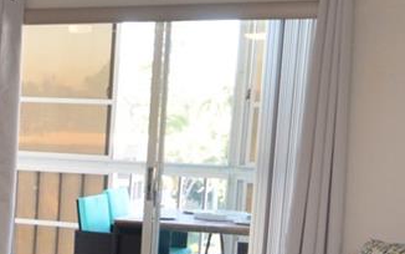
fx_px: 994
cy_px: 297
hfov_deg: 21.0
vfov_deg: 14.1
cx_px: -121
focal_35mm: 90
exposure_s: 1/60
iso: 450
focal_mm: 12
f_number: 4
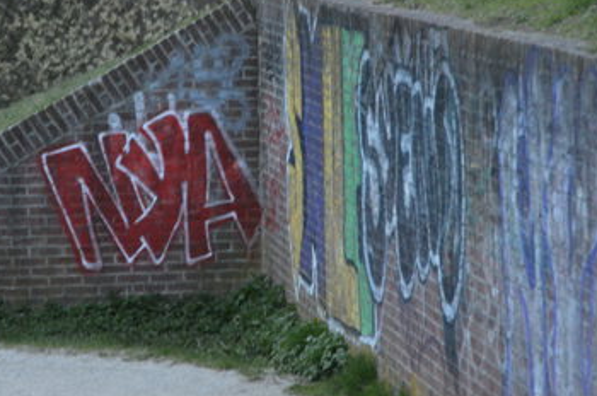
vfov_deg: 6.4
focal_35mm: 215
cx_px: 293
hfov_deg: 9.6
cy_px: 176
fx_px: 3552
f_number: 6
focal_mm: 125
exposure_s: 1/25
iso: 3200
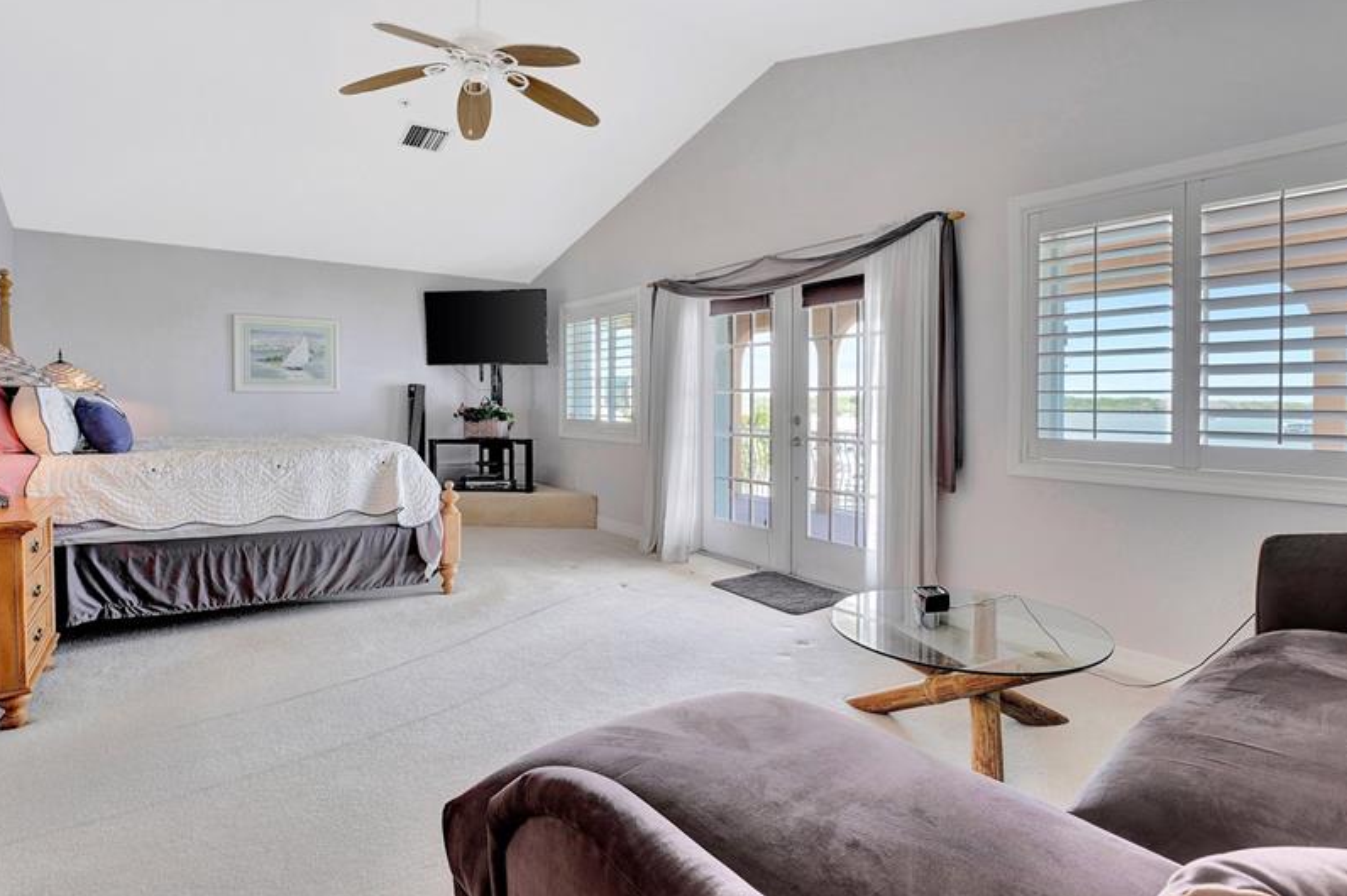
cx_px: 695
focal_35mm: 18
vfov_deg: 67.2
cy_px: 404
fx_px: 673
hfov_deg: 90.0
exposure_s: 1/10
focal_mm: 14
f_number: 9
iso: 200
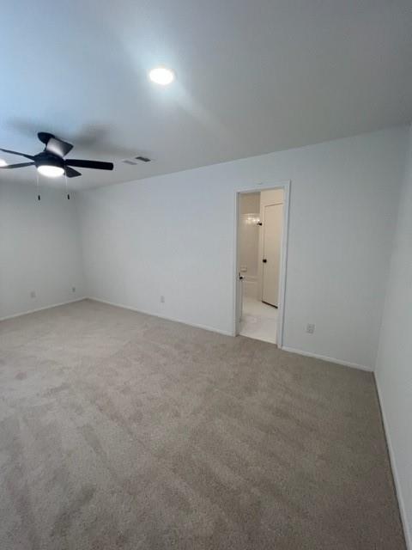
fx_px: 206
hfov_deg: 89.9
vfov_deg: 106.2
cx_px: 206
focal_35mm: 13
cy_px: 275
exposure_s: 1/120
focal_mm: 1.57
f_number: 1.8
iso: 100
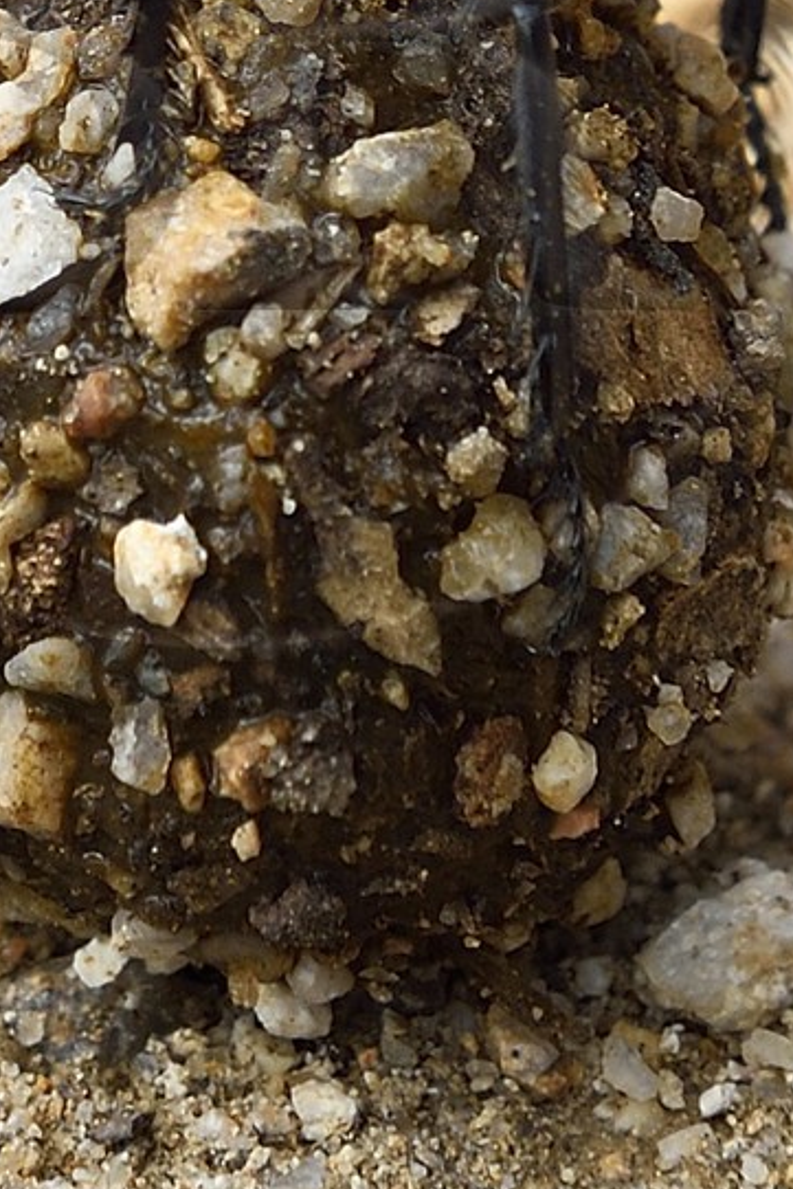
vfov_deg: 9.9
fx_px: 6835
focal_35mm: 207
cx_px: 219
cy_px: 42
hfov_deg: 6.6
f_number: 11
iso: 400
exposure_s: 1/250
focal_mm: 70
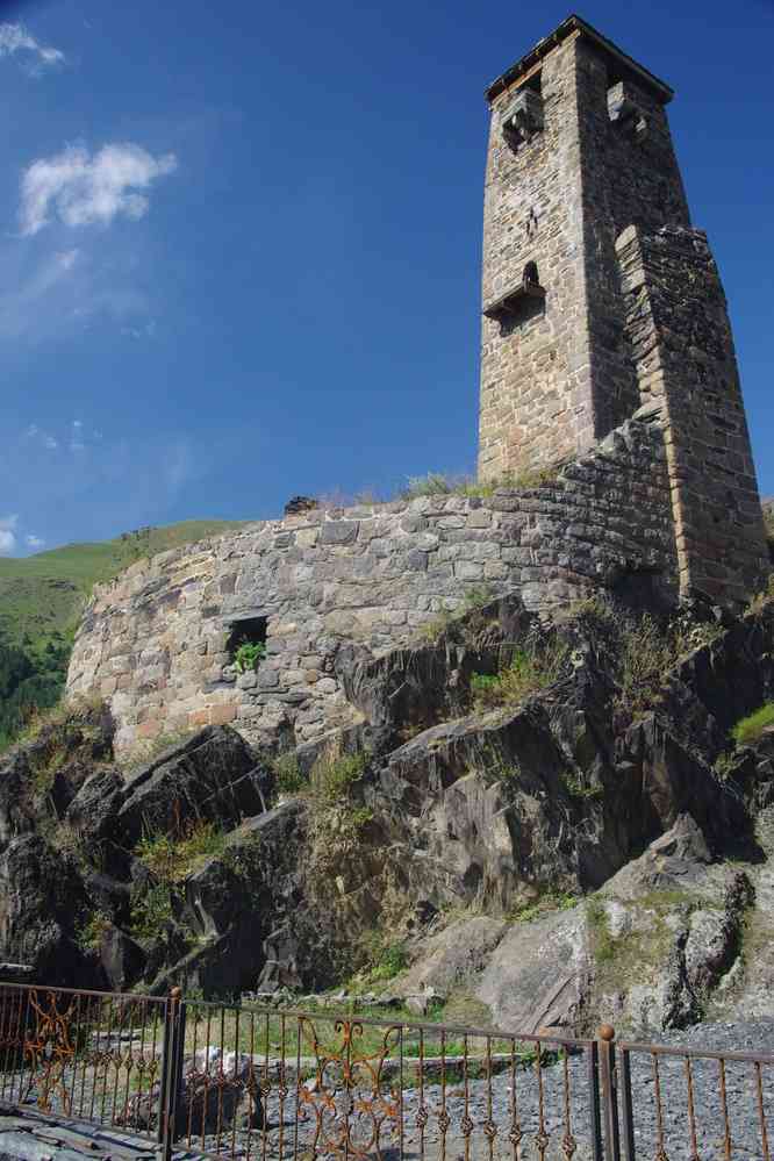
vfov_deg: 54.9
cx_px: 387
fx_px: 1117
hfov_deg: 38.2
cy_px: 580
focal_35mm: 35
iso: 200
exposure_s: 1/60
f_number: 11
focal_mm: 23.1
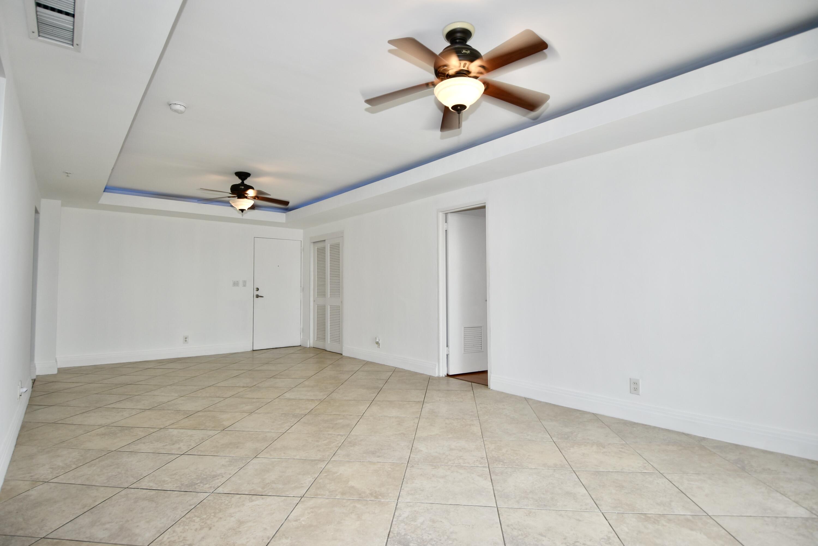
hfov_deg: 90.0
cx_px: 409
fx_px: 409
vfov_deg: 67.4
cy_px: 273
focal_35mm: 18
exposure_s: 1/60
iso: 100
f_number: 4
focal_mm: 12
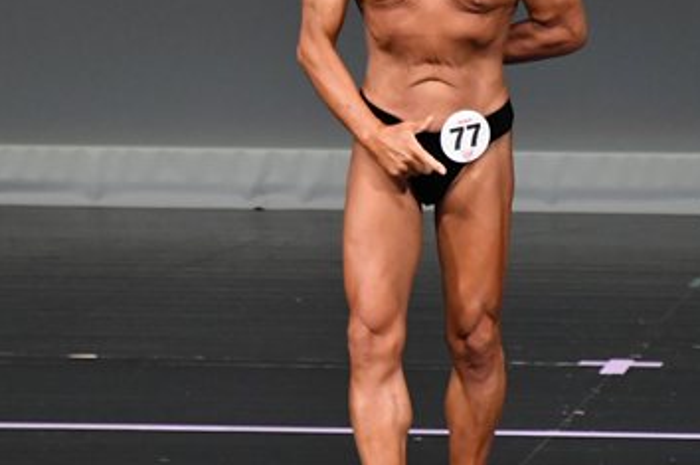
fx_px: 15961
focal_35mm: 822
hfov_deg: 2.5
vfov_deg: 1.7
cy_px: 186
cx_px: 383
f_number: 5.6
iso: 4000
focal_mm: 250
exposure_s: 1/400
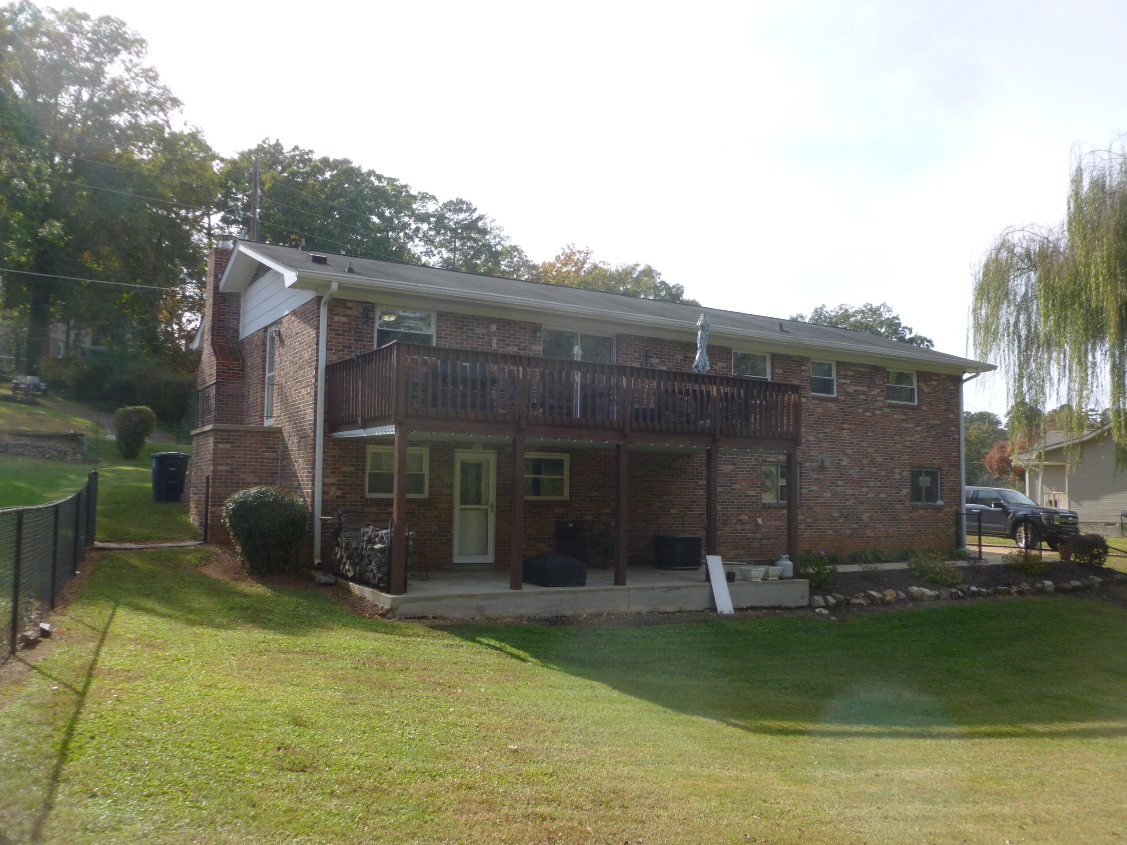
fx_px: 912
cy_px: 422
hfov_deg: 63.4
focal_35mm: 28
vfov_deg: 49.7
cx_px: 564
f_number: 3.3
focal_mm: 5
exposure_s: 1/500
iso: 100
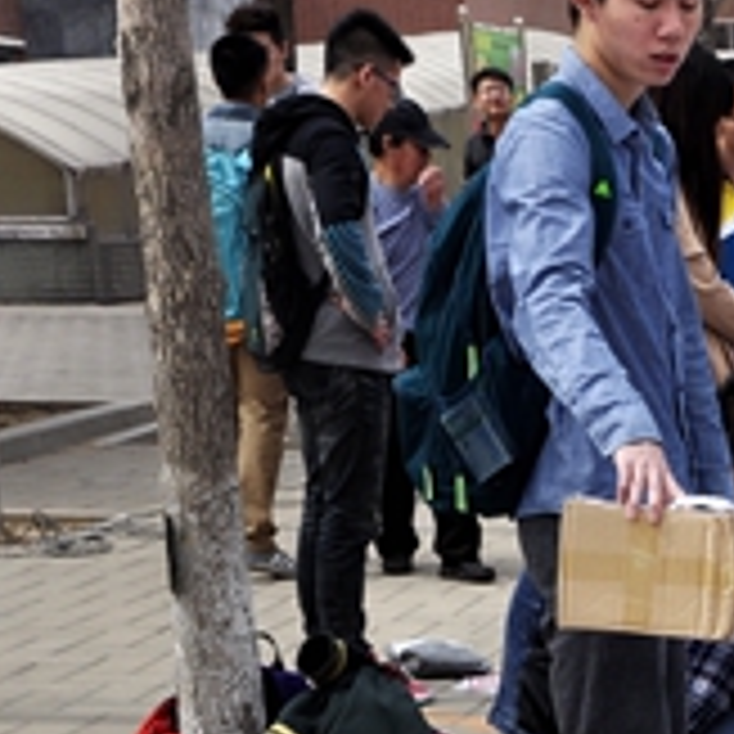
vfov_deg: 12.1
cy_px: 925
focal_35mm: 140
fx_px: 3359
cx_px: 1184
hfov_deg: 11.8
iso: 200
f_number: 10
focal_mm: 28
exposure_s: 1/250
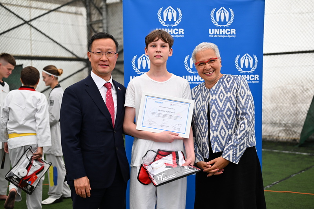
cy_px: 104
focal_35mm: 50
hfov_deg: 39.6
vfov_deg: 27.0
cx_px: 157
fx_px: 436
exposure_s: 1/250
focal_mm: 50
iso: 640
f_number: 2.8
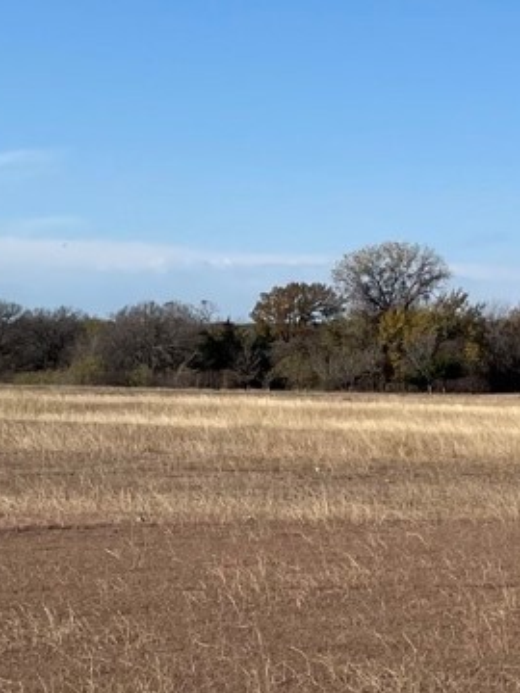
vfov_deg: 17.4
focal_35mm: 111
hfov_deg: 12.5
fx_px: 2223
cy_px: 643
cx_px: 836
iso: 32
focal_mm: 4.2
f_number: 1.6
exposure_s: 1/5051
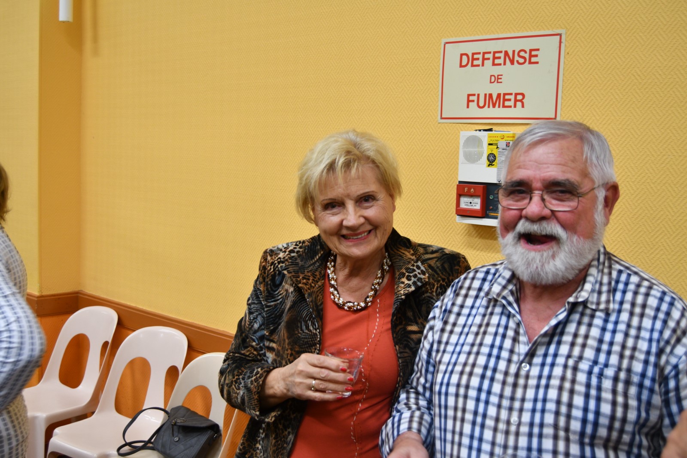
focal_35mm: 39
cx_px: 344
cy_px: 229
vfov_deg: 34.2
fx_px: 744
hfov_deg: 49.5
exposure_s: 1/40
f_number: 4
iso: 640
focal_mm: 26
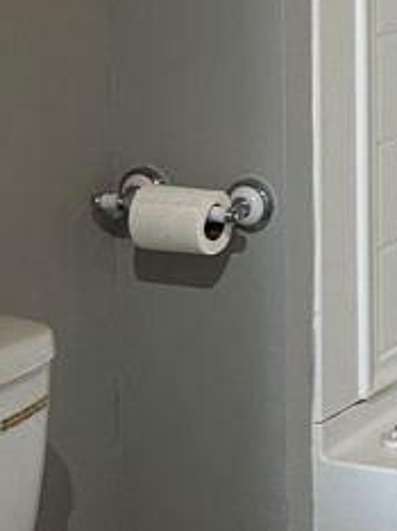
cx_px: 794
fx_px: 1746
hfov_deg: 11.6
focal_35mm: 114
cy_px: 93
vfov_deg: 17.1
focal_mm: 5.7
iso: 100
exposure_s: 1/120
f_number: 1.5
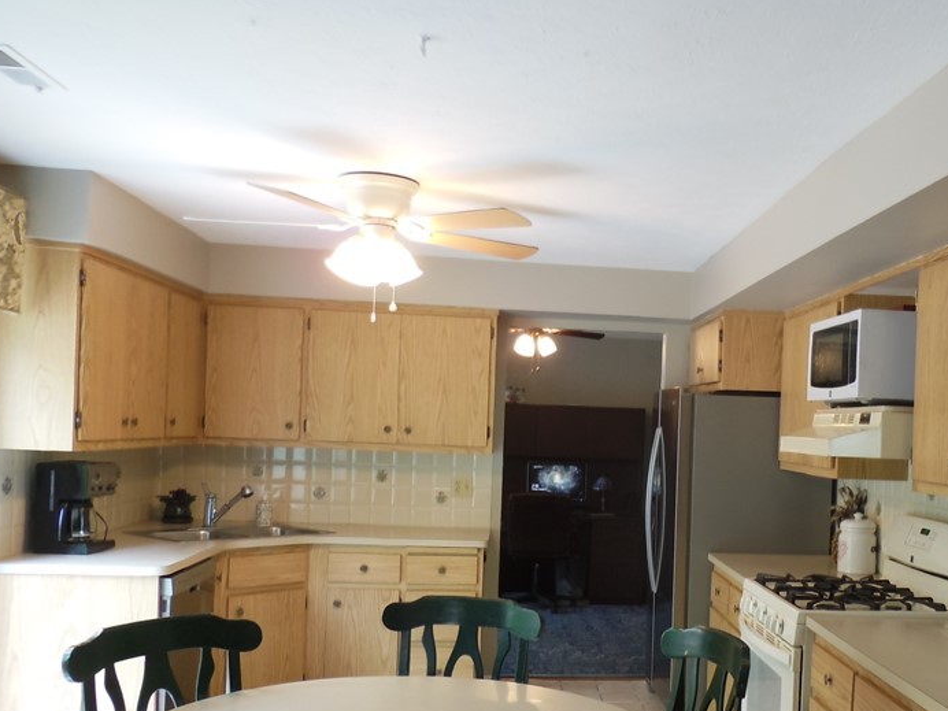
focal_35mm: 37
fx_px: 1013
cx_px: 640
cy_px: 447
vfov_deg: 38.4
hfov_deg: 49.2
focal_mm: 4.5
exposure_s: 1/15
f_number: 3.5
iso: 400
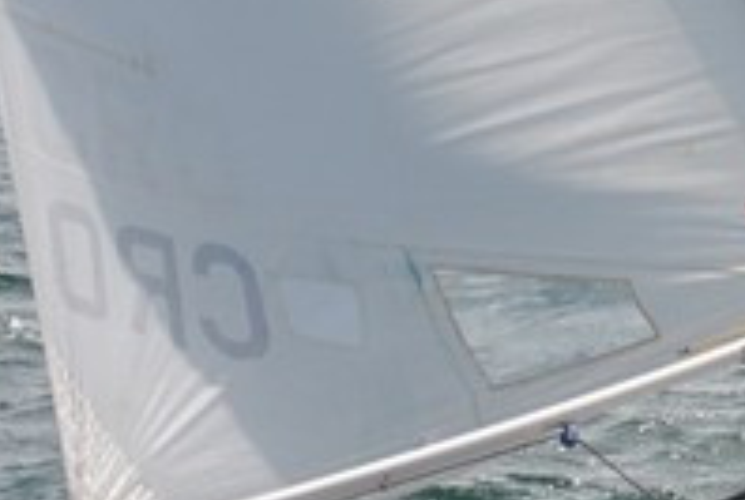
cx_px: 1197
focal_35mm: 333
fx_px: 6907
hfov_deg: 6.1
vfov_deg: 4.1
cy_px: -282
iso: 100
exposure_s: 1/320
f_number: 9
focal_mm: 55
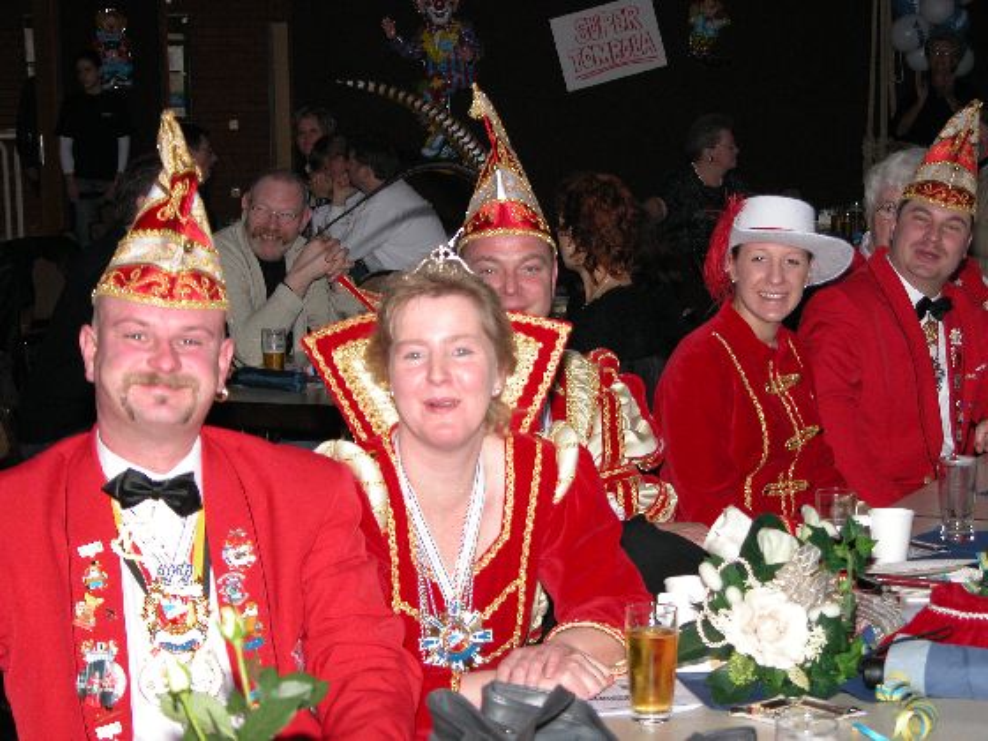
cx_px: 494
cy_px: 370
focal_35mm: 93
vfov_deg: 15.9
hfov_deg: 21.1
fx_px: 2654
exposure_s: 1/125
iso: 200
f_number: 3.6
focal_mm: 23.7
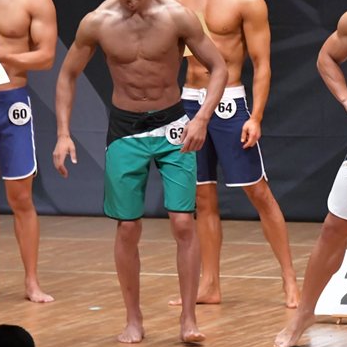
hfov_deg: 3.6
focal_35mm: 484
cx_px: 348
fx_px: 5489
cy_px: 144
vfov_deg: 3.6
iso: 8000
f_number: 5.6
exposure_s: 1/400
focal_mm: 170
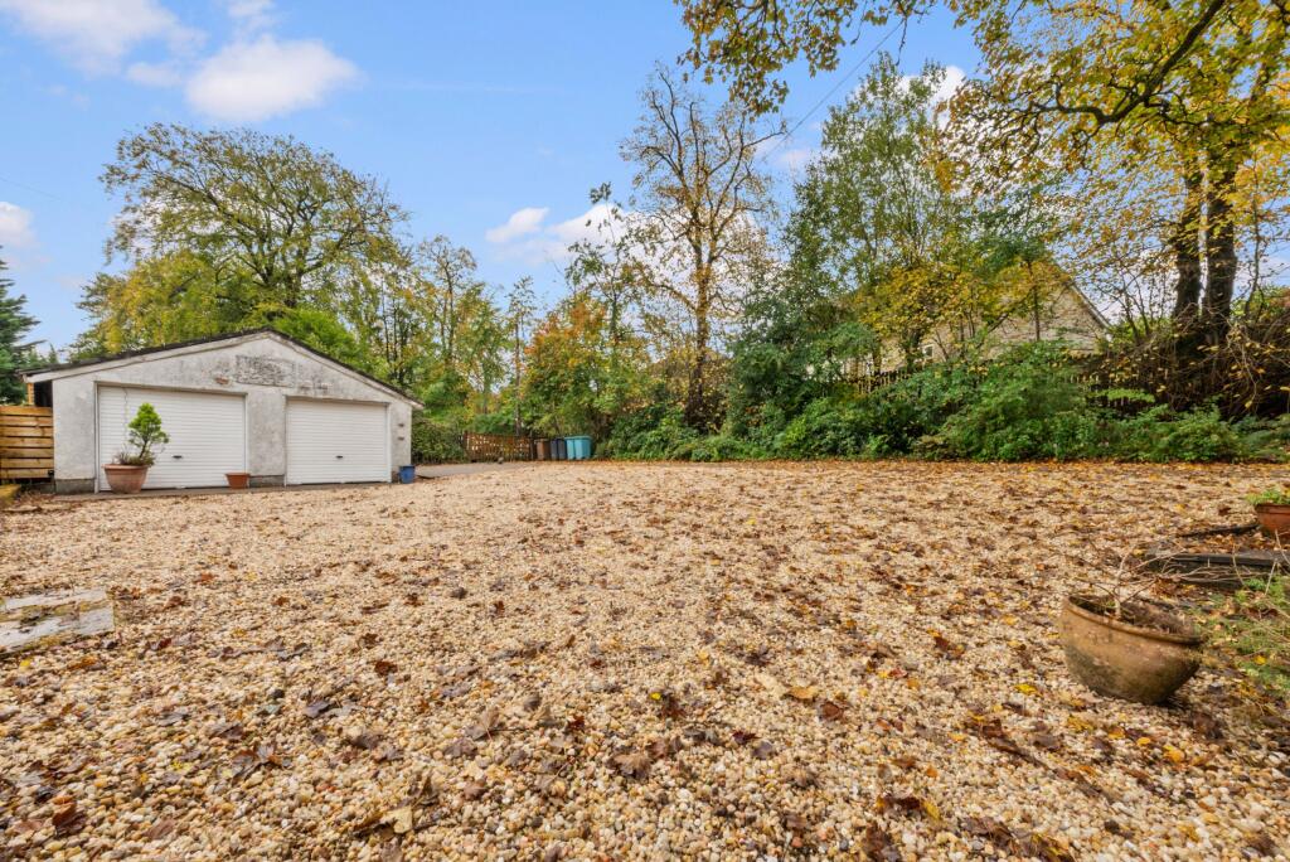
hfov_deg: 112.6
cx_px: 645
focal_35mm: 12
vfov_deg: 90.1
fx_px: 430
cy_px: 431
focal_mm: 12
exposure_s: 1/3
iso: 640
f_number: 22
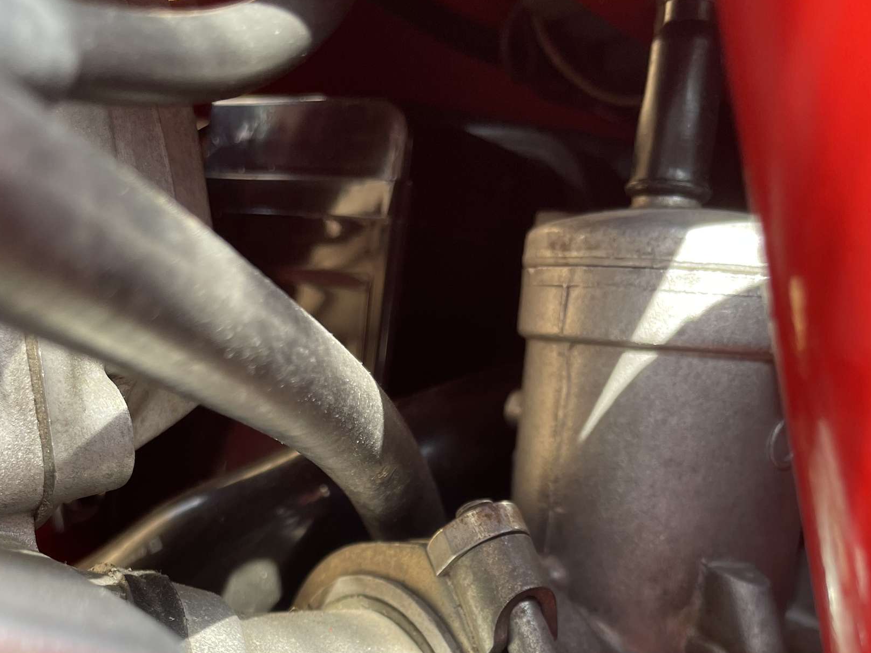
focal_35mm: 43
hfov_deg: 43.8
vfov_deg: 30.7
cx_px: 397
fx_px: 1082
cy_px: 680
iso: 40
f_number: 1.6
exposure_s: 1/121
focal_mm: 4.2
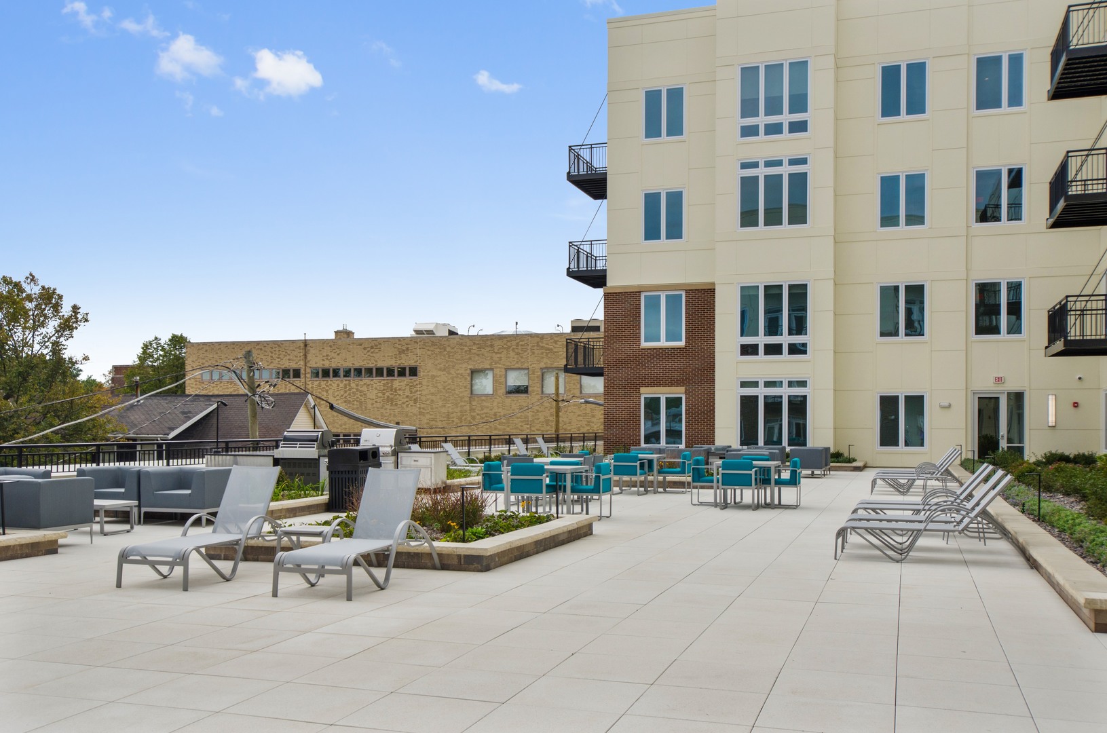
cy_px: 366
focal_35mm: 33
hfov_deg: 57.3
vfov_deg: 39.8
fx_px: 1013
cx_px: 554
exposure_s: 1/400
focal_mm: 22
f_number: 9
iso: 200
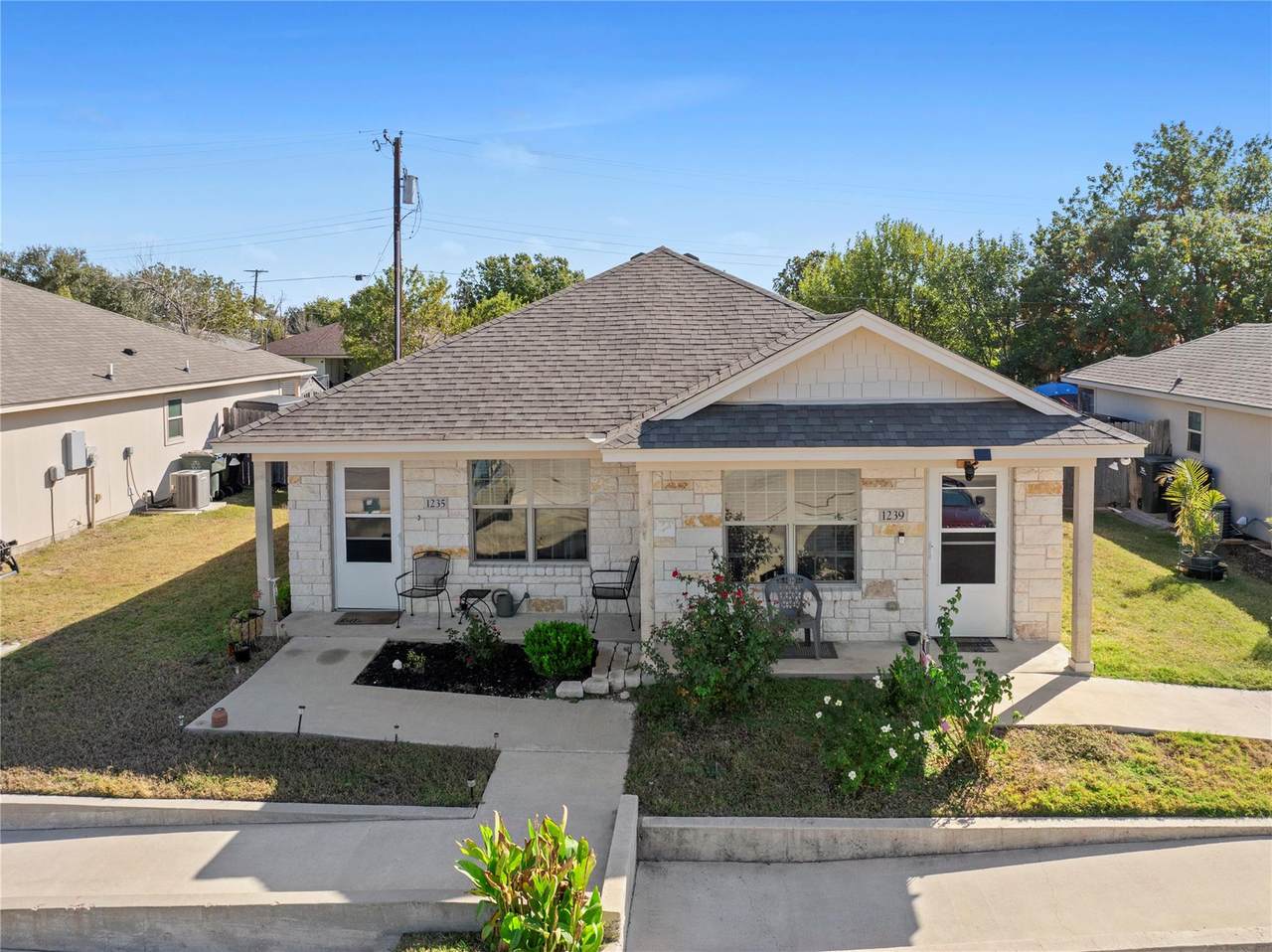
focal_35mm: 24
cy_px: 476
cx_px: 636
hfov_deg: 71.6
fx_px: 881
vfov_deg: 56.8
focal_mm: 12.29
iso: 200
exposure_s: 1/1600
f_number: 2.8
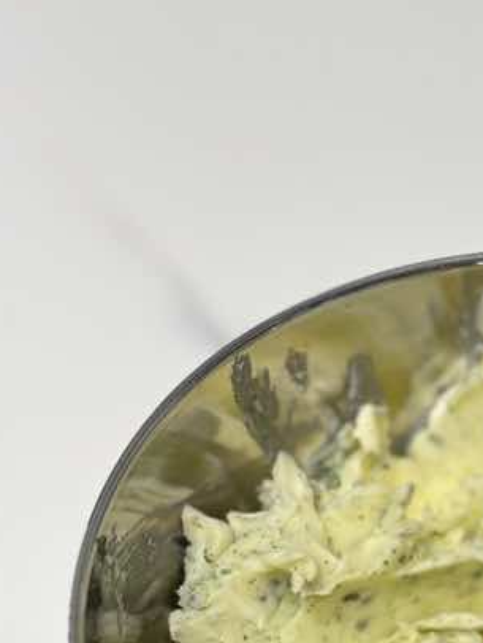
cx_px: 573
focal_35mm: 131
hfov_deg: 11.1
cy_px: 746
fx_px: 2435
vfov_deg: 14.6
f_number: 1.6
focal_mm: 5.96
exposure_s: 1/50
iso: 64
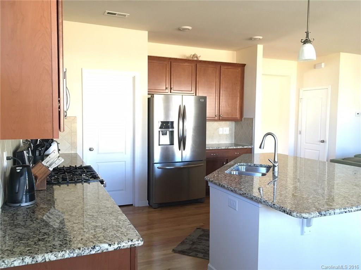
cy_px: 135
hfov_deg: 61.7
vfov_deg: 48.2
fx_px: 302
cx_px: 180
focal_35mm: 29
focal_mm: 4.15
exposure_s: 1/24
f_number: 2.2
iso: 200
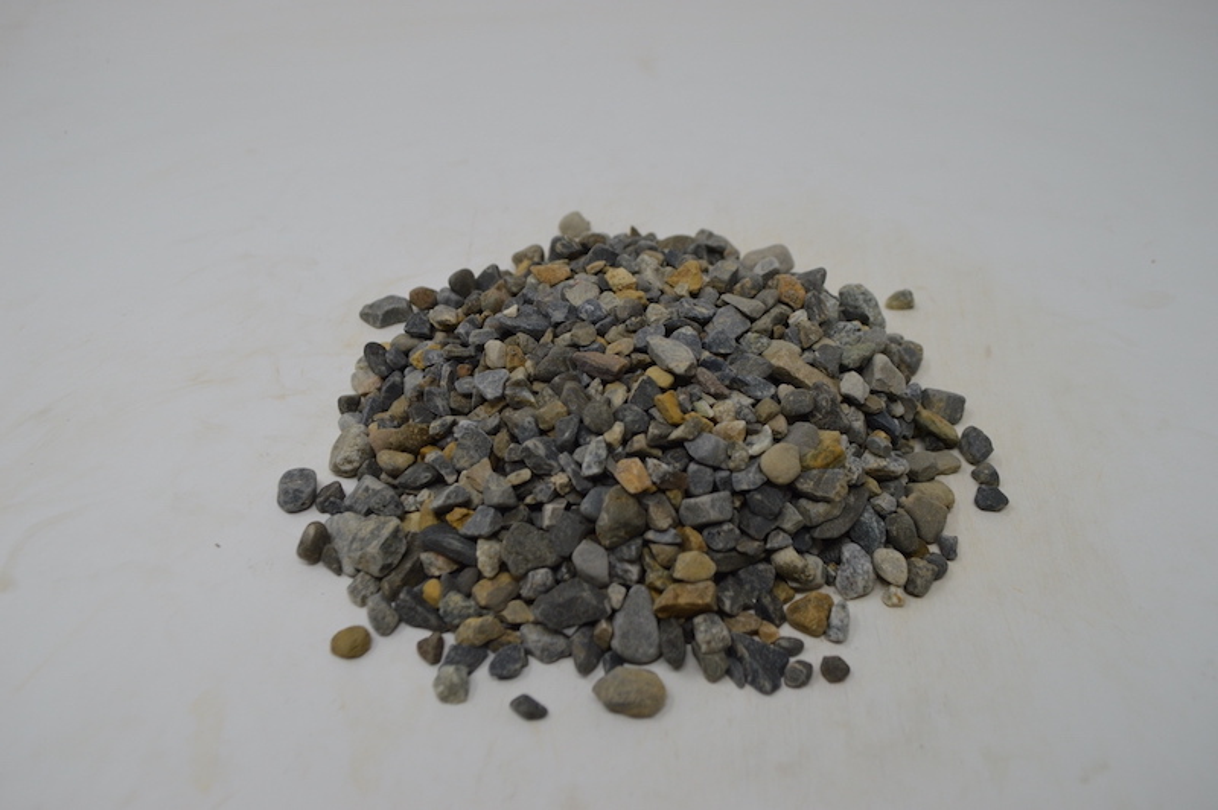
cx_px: 609
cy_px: 405
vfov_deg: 43.5
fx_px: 1014
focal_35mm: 30
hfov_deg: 62.0
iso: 400
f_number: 5.6
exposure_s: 1/125
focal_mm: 20
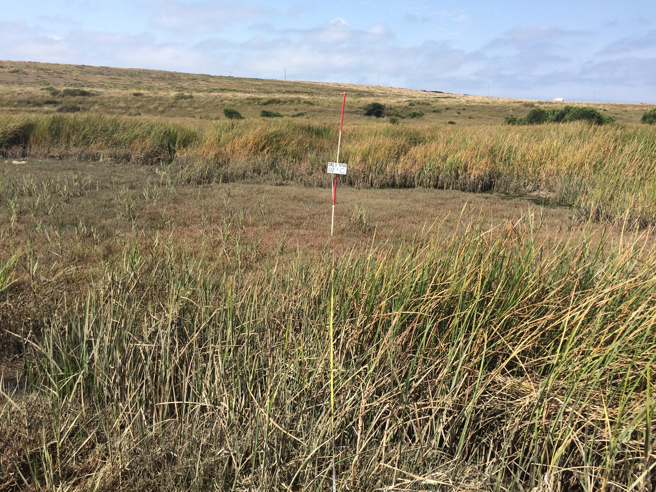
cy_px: 246
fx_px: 550
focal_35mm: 29
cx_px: 328
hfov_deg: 61.7
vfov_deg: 48.2
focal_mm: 4.15
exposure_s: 1/2160
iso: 32
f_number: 2.2
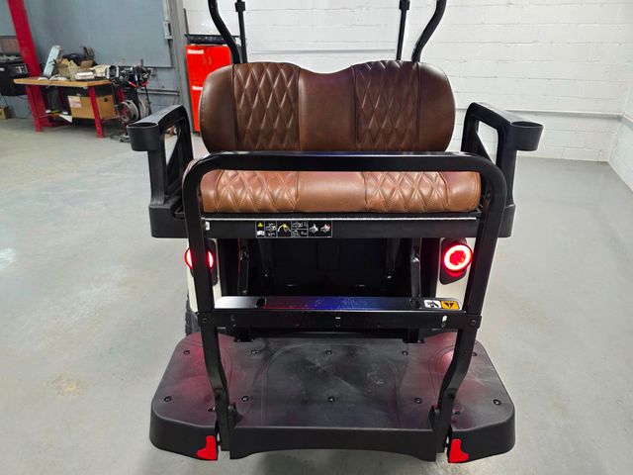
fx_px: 421
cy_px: 238
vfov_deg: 58.9
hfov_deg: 73.9
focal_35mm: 23
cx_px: 316
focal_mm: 6.3
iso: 160
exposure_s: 1/120
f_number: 1.7
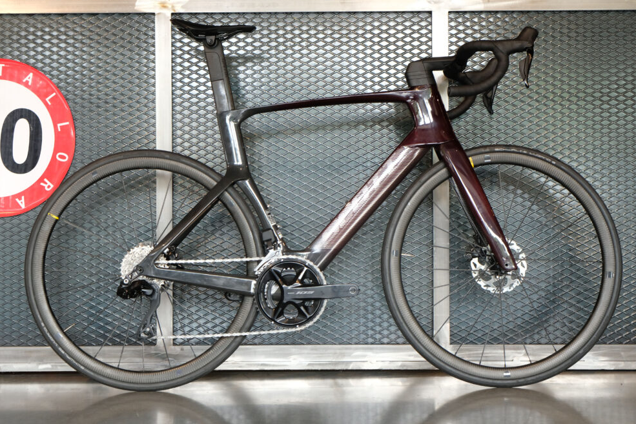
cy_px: 206
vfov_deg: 25.5
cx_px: 314
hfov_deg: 37.5
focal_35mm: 53
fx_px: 936
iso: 1250
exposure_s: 1/40
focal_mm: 34.3
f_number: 5.6
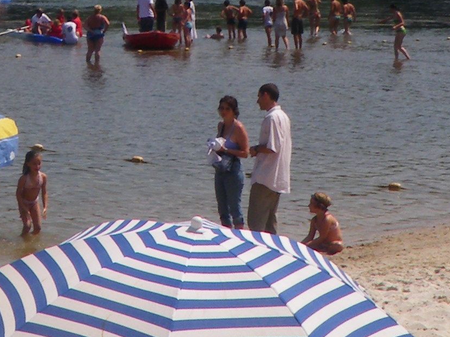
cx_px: -238
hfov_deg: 11.9
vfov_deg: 9.4
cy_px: 173
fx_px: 2054
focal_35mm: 158
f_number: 5.4
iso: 64
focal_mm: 6.3
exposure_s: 1/500
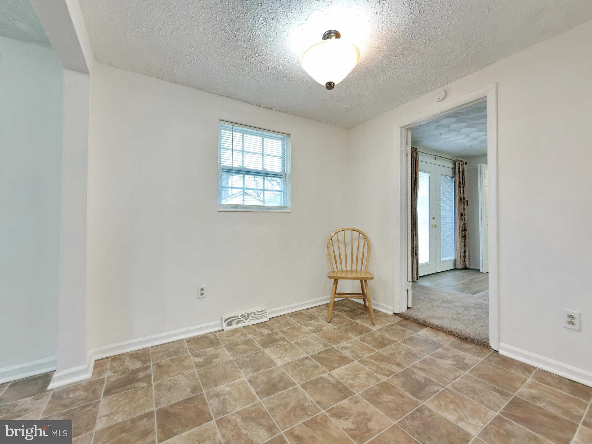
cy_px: 222
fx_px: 239
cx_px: 296
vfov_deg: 85.7
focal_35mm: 14
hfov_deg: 102.1
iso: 64
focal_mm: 2.22
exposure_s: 1/30
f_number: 2.2
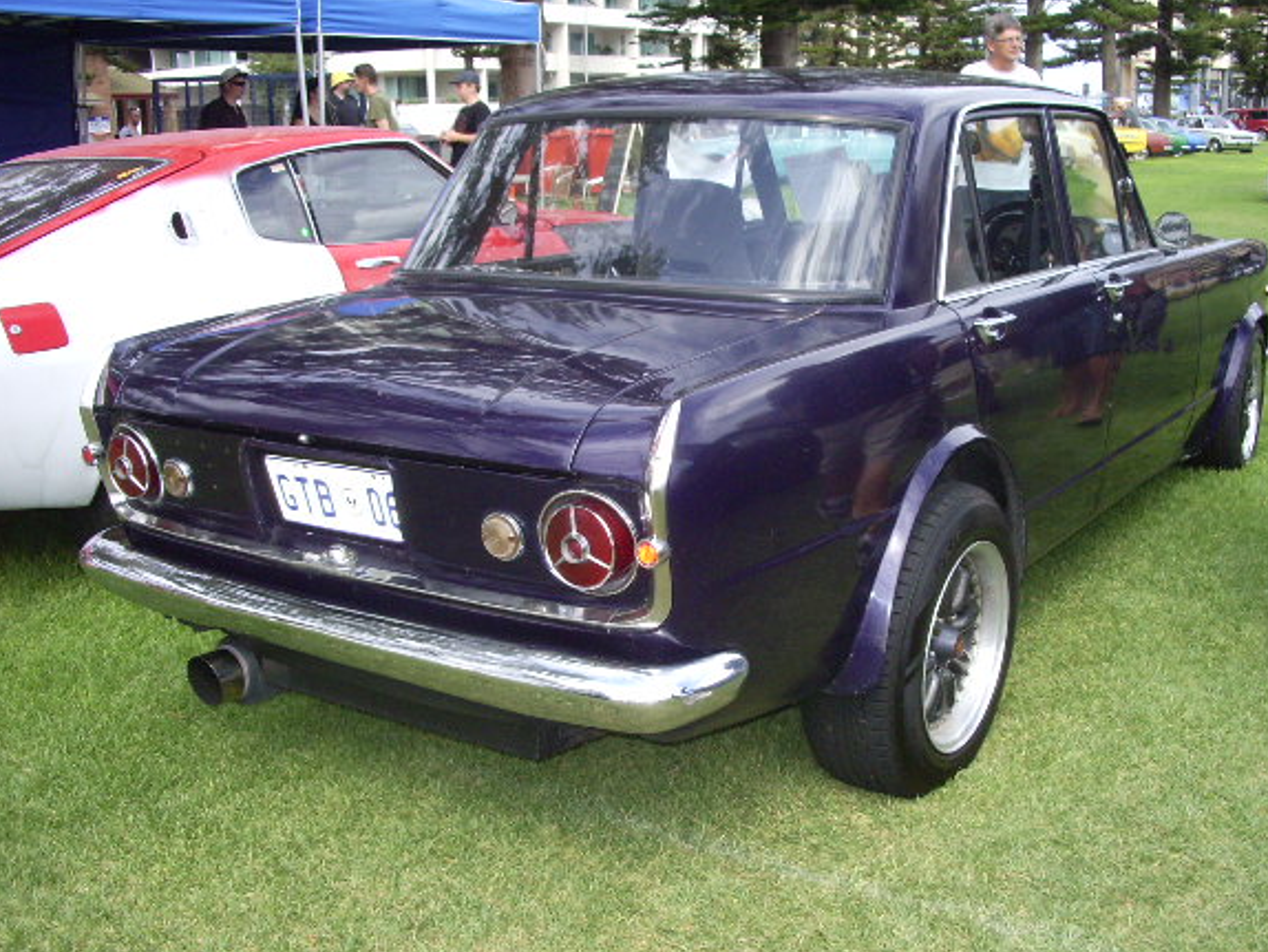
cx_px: 694
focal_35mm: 39
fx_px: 1429
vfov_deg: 36.8
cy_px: 475
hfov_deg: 47.8
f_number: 4.3
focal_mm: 5.8
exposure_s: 1/400
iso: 160
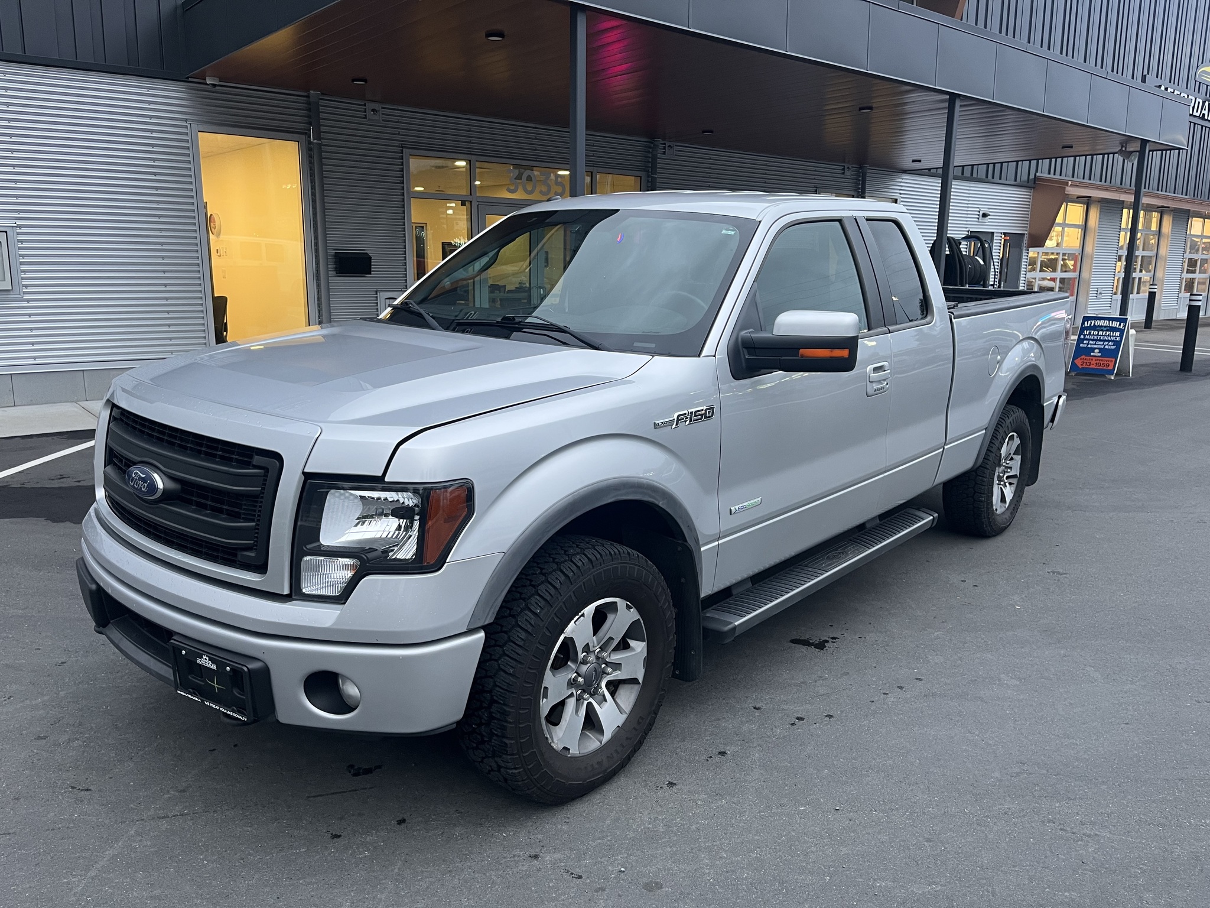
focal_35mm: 26
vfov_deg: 53.1
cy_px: 454
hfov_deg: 67.3
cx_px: 605
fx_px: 909
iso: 125
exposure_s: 1/60
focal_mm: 5.1
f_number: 1.6
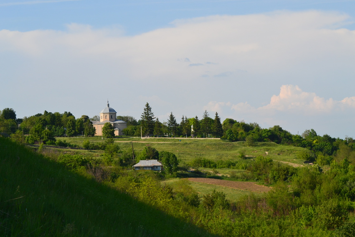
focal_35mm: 105
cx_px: 178
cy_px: 118
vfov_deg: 13.0
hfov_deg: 19.5
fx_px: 1035
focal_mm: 70
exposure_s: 1/400
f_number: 11
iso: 400
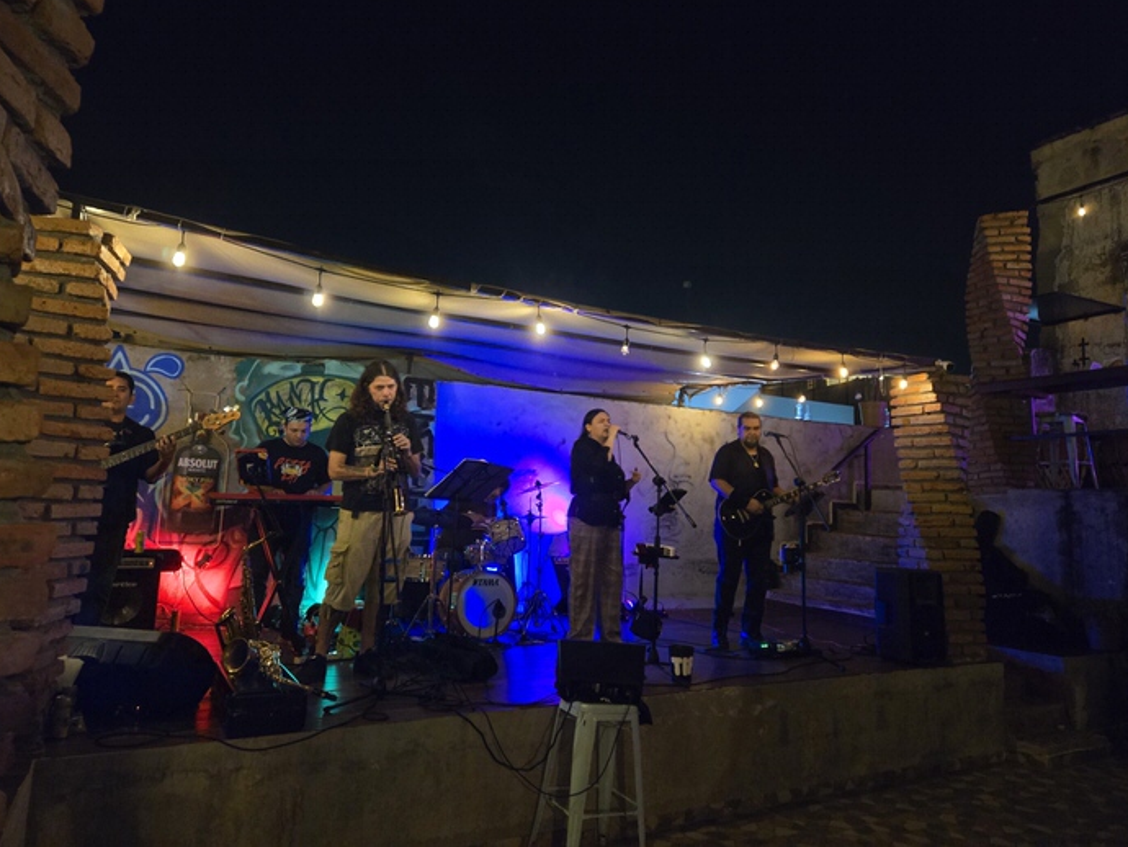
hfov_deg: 71.6
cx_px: 564
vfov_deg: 56.8
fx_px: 782
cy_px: 407
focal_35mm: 24
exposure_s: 1/40
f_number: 1.8
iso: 1600
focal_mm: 5.4
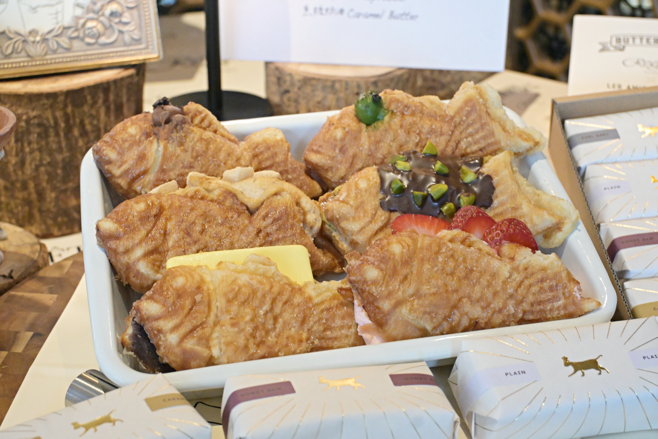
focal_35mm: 62
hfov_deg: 32.6
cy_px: 220
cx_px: 329
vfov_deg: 22.1
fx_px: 1124
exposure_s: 1/80
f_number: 5.6
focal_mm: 41
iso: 5000
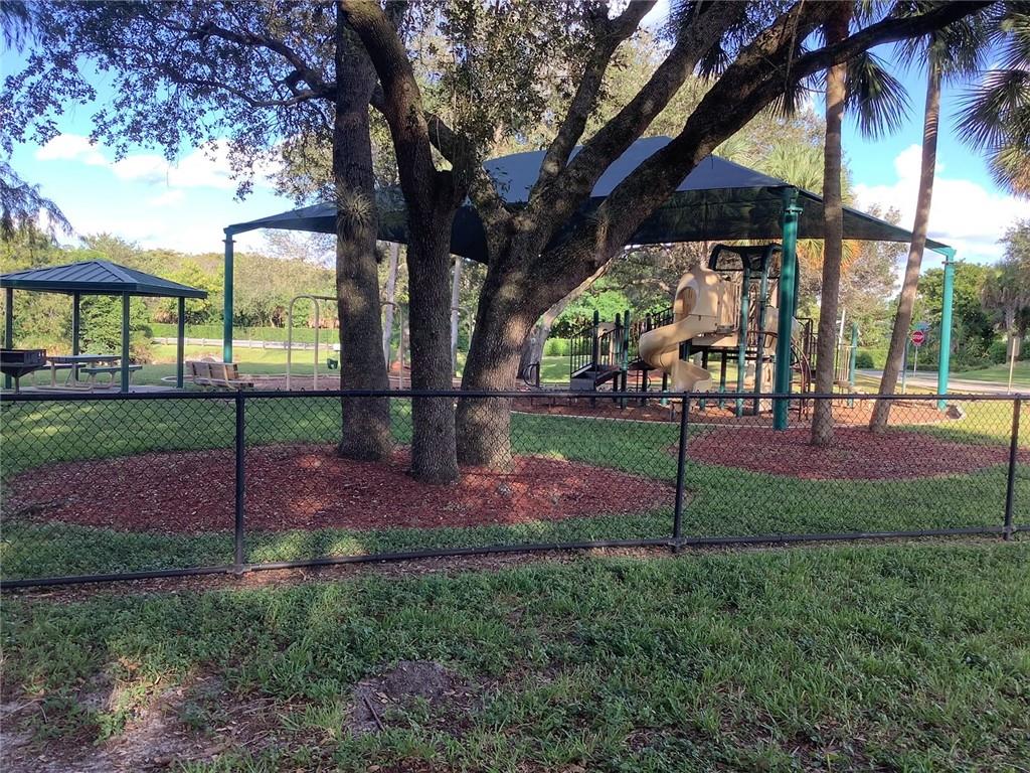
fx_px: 922
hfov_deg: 58.4
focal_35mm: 31
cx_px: 515
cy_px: 386
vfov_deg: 45.4
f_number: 2.4
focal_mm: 3.3
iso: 25
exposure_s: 1/120
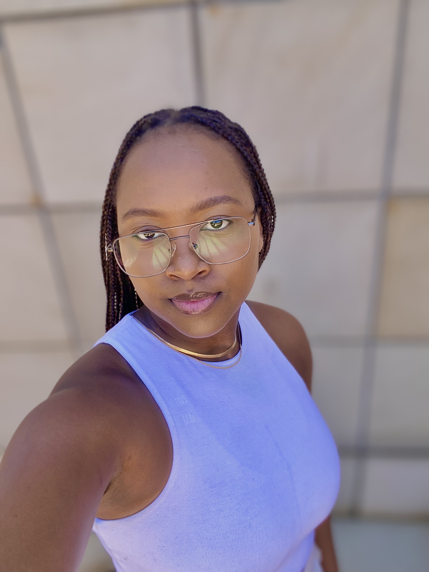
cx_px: 214
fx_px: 496
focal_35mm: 30
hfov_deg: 46.8
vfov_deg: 60.0
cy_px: 286
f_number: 2.2
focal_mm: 2.71
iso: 32
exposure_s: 1/122
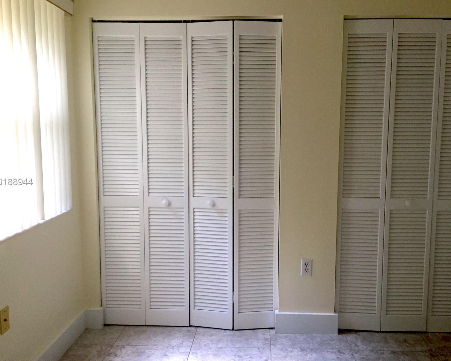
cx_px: 239
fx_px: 427
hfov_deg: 55.6
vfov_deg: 45.8
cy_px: 182
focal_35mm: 32
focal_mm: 4.15
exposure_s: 1/30
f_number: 2.2
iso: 160
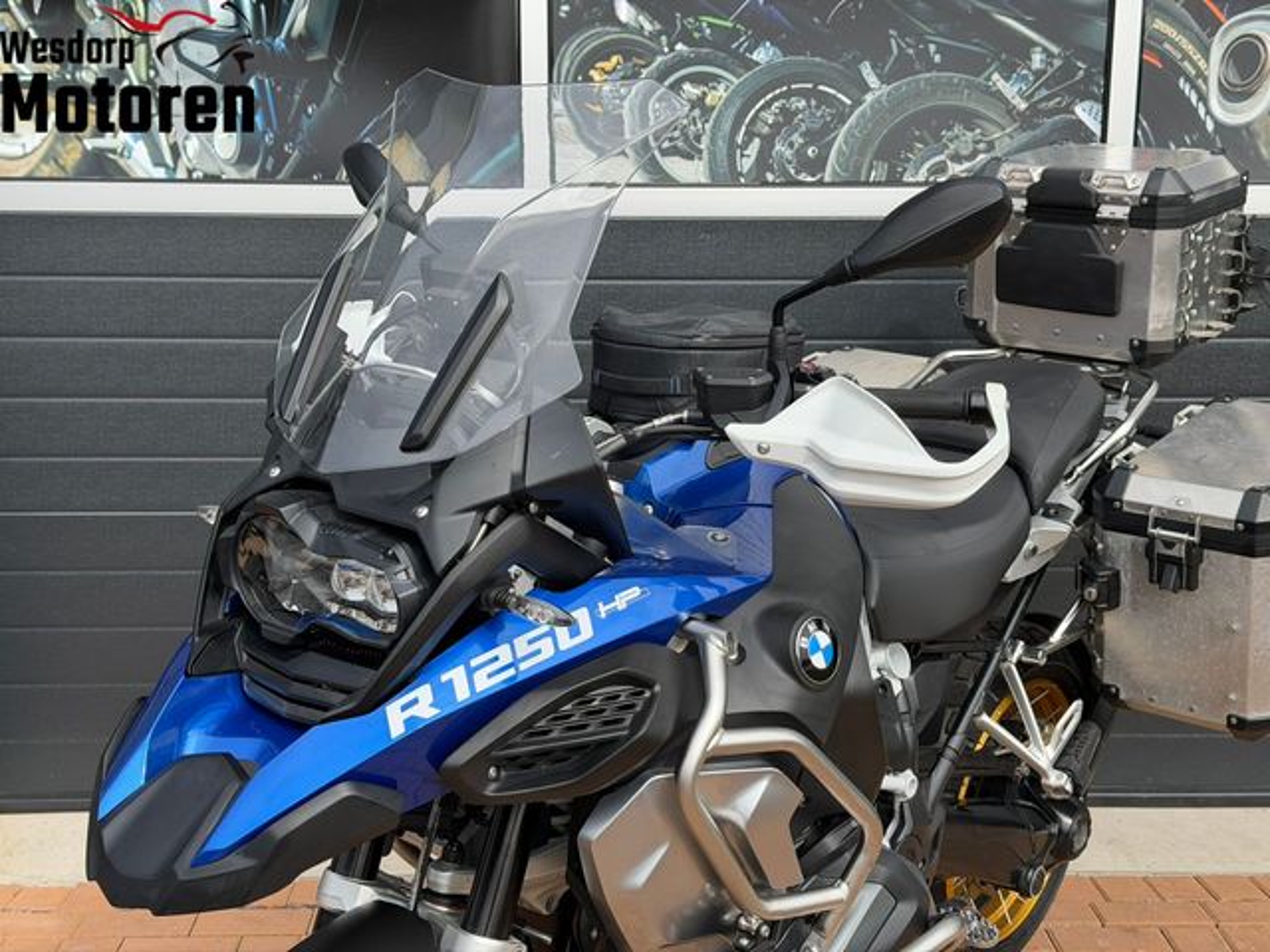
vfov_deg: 30.3
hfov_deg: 39.7
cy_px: 476
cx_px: 635
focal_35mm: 48
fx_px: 1761
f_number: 1.78
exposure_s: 1/2342
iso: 80
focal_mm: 6.76
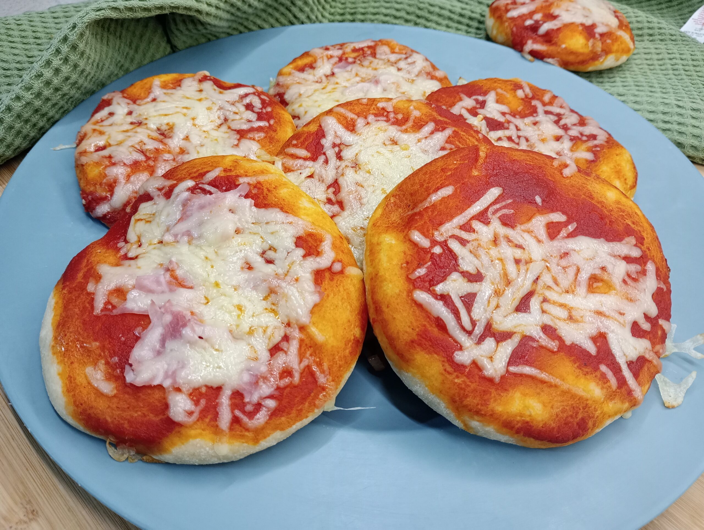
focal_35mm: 28
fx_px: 570
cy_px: 265
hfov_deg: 63.4
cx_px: 352
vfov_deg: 49.9
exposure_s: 1/33.3
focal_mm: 4.27
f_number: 1.8
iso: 561
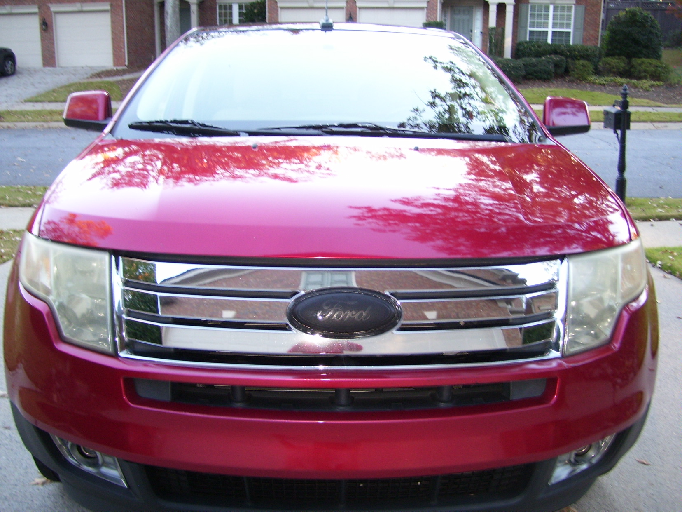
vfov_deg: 38.7
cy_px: 256
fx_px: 729
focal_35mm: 37
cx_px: 341
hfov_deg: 50.1
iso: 125
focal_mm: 6
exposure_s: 1/60
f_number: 2.7
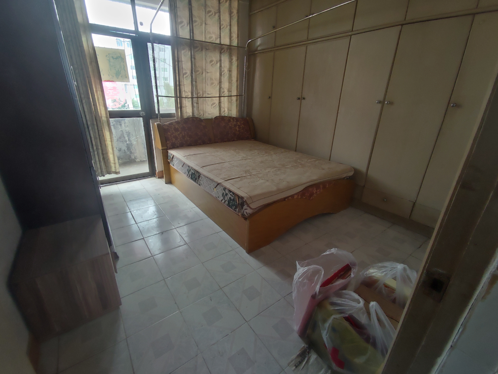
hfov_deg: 98.1
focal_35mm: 15
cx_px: 249
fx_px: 216
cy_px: 187
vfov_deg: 81.8
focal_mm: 1.65
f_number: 2.2
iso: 360
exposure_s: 1/33
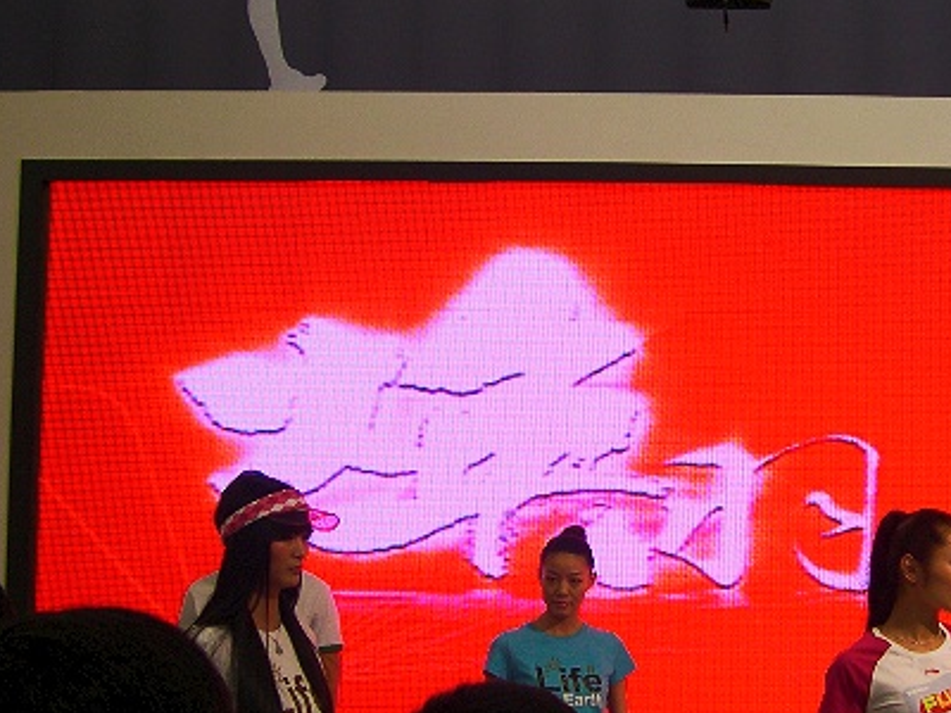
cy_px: 352
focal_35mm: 76
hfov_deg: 25.2
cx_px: 773
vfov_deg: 19.4
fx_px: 2088
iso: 100
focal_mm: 8
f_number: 2.8
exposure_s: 1/46.8
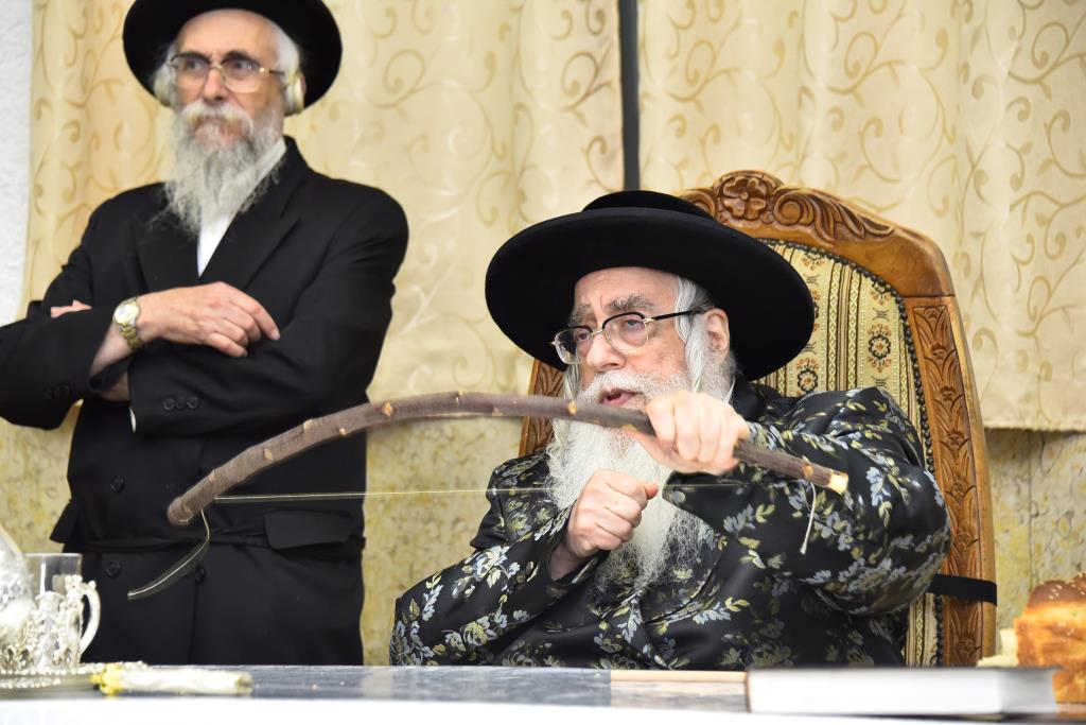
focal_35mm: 145
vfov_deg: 9.5
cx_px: 543
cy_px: 362
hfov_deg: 14.2
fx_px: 4374
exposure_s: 1/125
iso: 2000
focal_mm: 145
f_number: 5.6
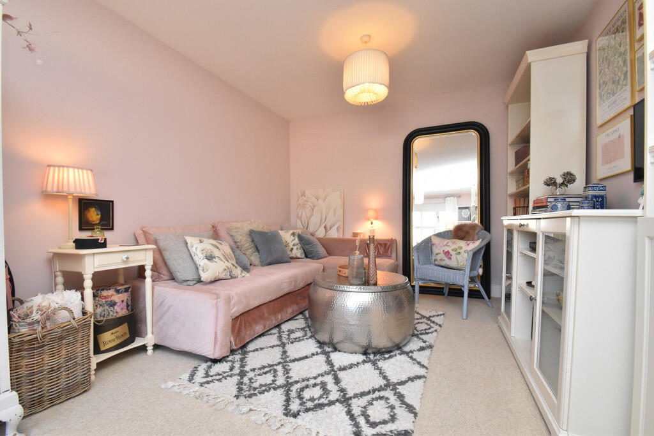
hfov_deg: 100.4
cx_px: 327
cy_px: 218
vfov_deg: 77.3
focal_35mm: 15
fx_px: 273
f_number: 9
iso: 1600
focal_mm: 10
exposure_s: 1/60
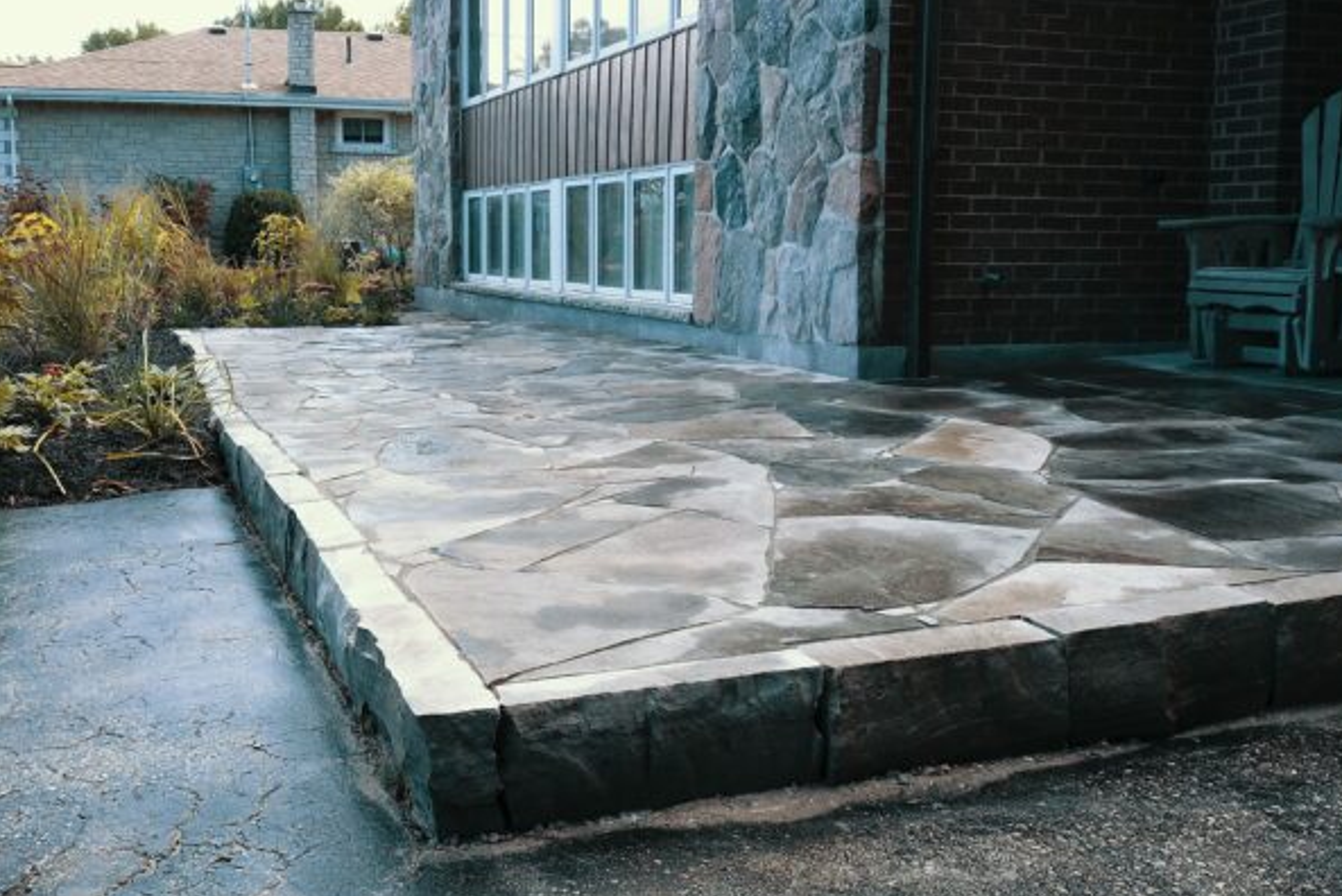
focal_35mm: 35
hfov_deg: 54.0
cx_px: 541
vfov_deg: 37.7
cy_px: 339
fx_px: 1305
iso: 100
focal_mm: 4.73
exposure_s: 1/200
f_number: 2.2
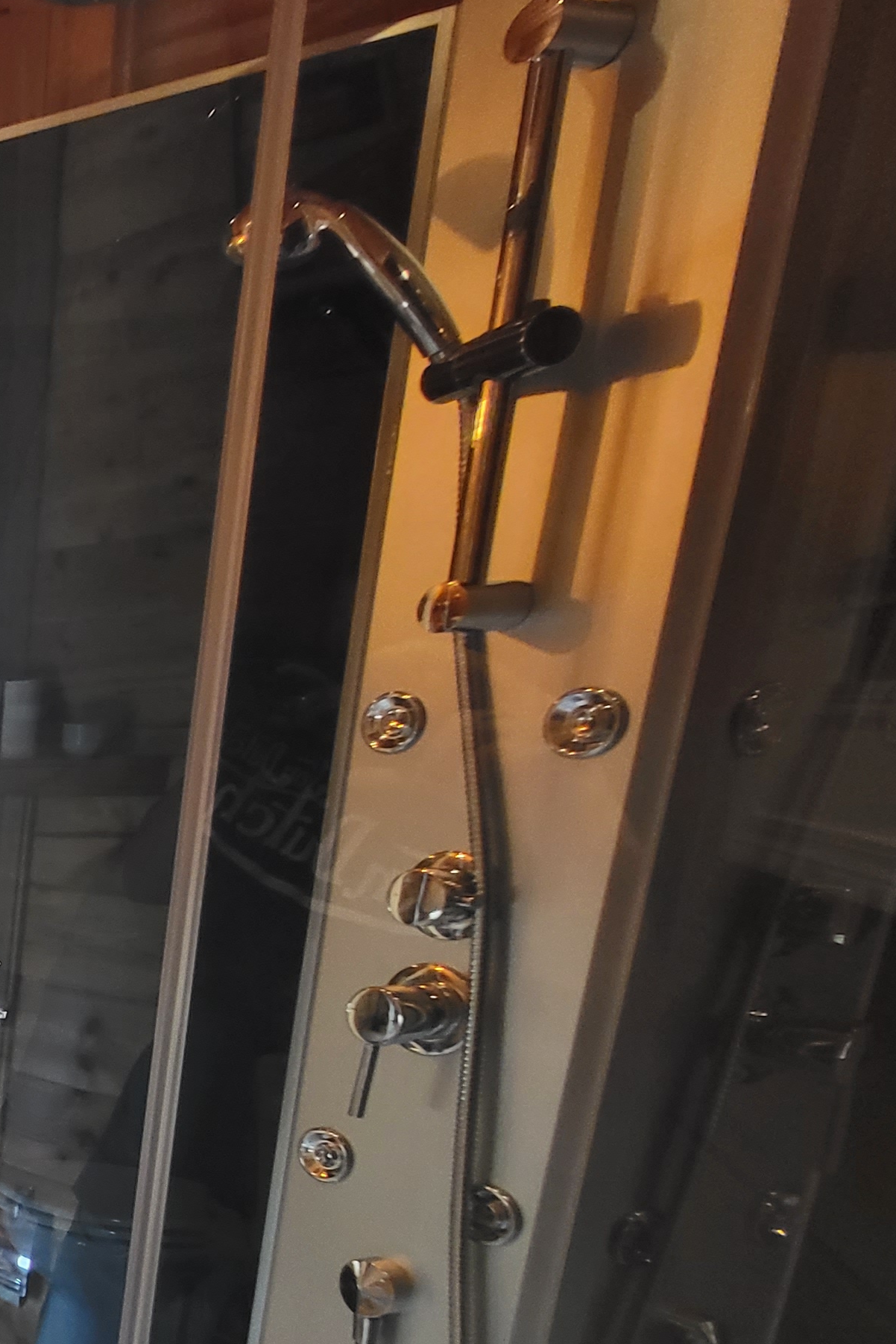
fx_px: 1120
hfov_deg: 26.4
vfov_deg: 58.0
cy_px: 1043
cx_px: -534
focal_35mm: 30
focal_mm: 1.74
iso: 125
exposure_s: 1/50
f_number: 2.2
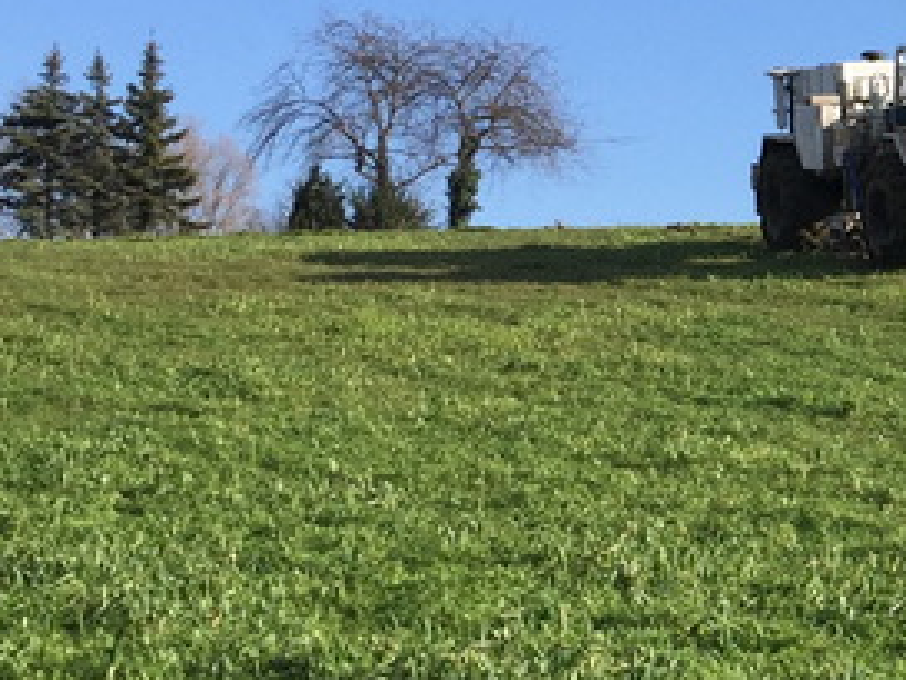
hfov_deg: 16.8
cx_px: 1327
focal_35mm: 107
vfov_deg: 13.8
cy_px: 375
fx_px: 2802
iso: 32
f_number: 2.2
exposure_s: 1/1236
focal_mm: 4.15
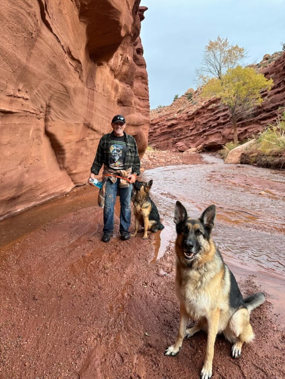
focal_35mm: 24
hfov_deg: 56.8
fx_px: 263
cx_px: 142
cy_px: 190
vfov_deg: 71.6
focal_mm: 6.86
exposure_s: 1/604
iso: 80
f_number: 1.78
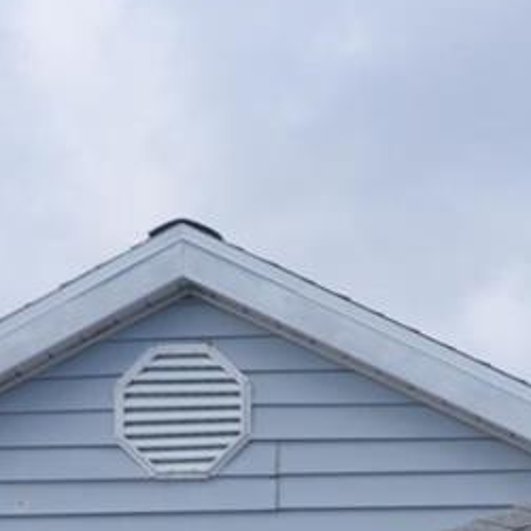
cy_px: 1186
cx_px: 168
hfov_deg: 5.8
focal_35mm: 302
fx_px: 5249
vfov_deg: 5.6
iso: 100
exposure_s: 1/250
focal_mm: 29
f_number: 7.1
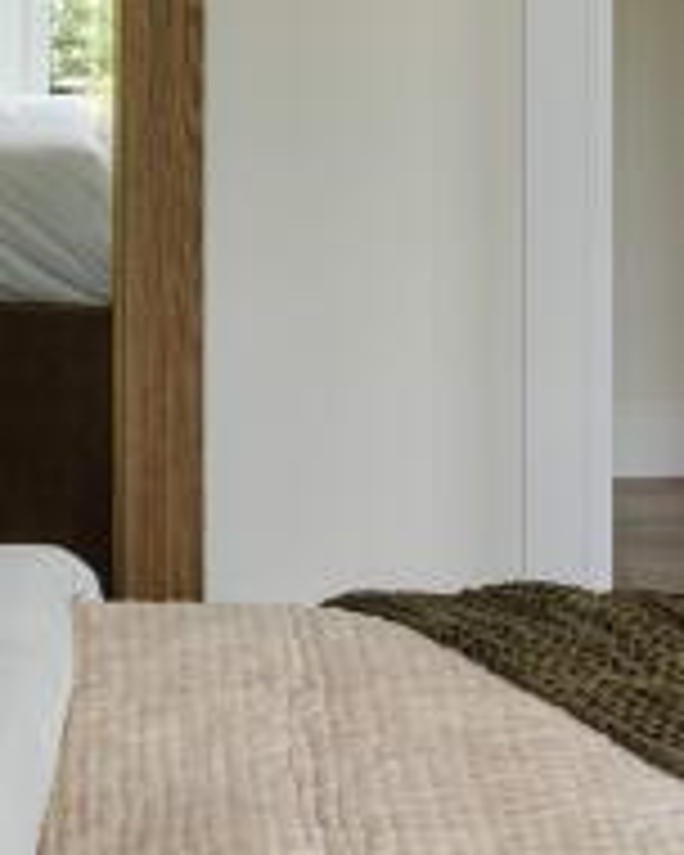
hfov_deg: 12.7
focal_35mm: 121
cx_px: 180
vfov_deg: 14.8
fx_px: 3062
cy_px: -405
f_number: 13
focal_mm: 29.5
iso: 400
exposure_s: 10
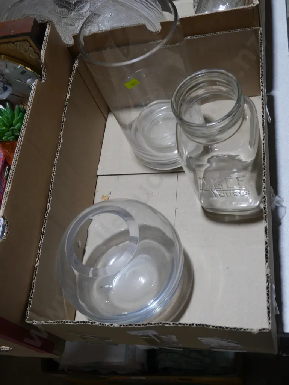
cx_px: 144
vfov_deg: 46.8
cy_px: 192
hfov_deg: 36.0
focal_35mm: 40
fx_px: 445
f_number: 4.4
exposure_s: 1/60
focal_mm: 20
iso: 200
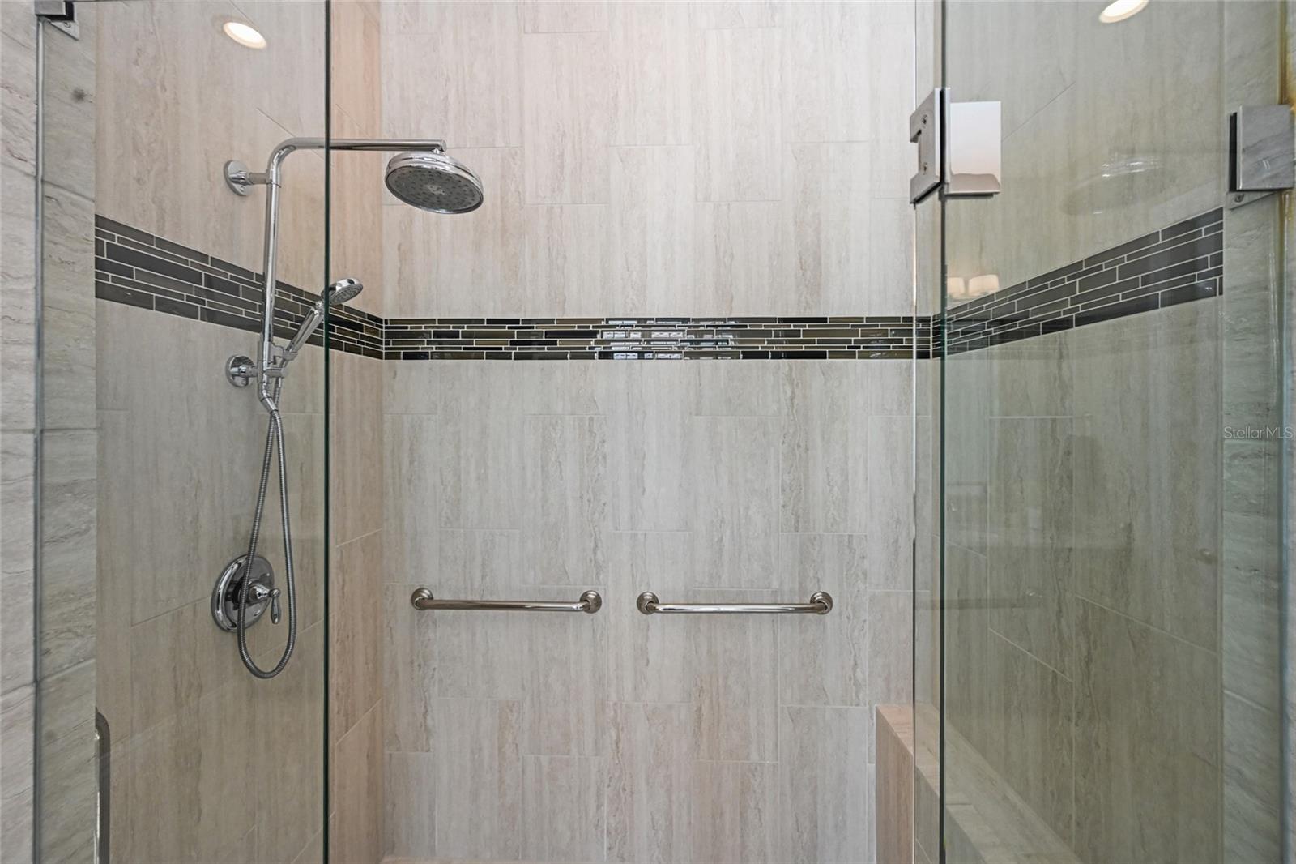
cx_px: 648
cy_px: 432
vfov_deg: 81.2
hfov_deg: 104.3
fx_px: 504
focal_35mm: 14
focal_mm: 14
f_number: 8
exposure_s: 1/160
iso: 3200
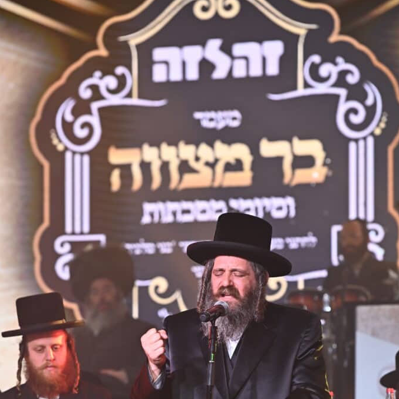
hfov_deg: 8.3
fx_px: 2765
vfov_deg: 8.2
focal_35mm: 212
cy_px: 281
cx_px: 200
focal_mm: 165
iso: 1250
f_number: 5
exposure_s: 1/250
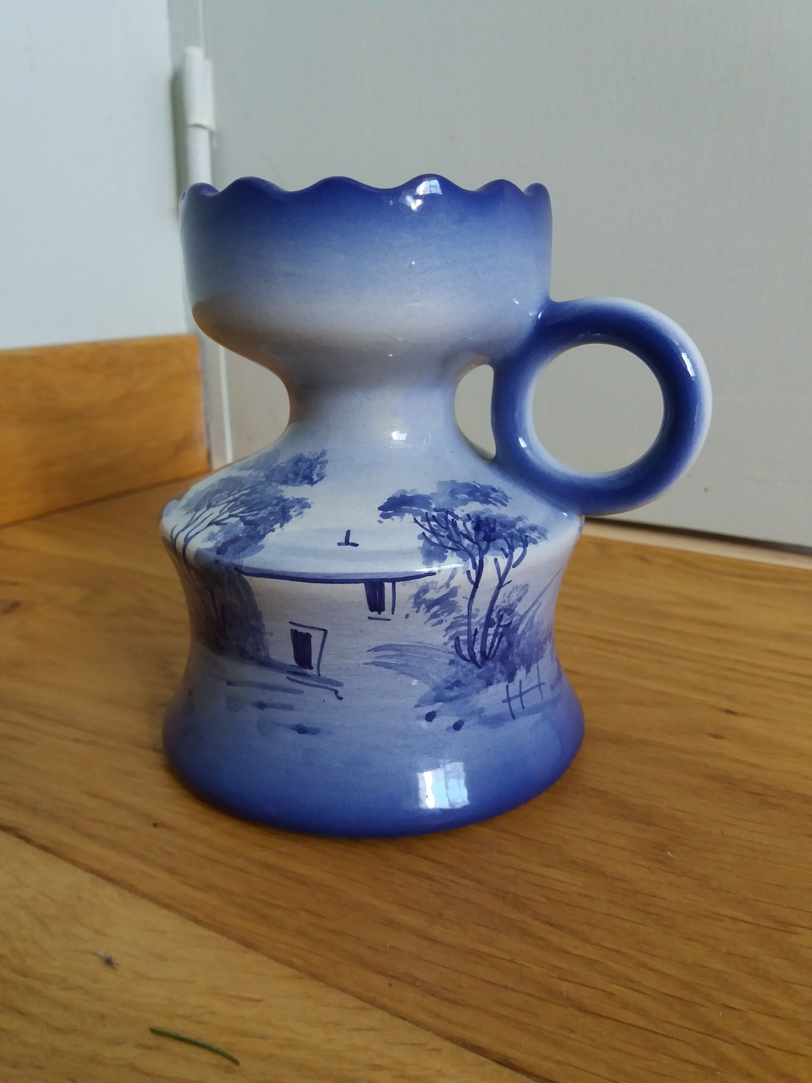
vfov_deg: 63.4
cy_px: 542
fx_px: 876
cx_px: 406
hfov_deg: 49.7
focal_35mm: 28
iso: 160
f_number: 1.9
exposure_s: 1/33
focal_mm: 3.7
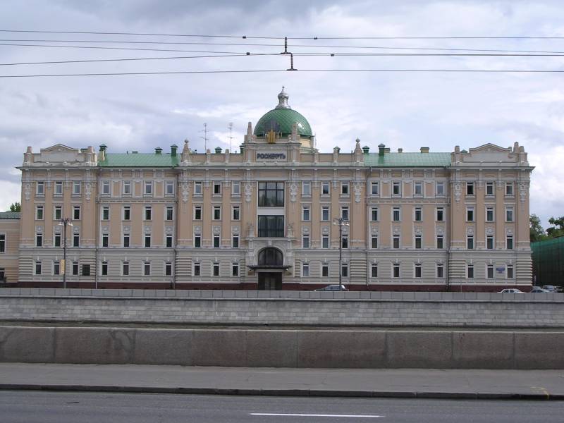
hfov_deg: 34.3
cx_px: 282
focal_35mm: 56
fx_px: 912
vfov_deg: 26.1
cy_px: 212
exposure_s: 1/222
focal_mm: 8.5
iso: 100
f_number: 6.6
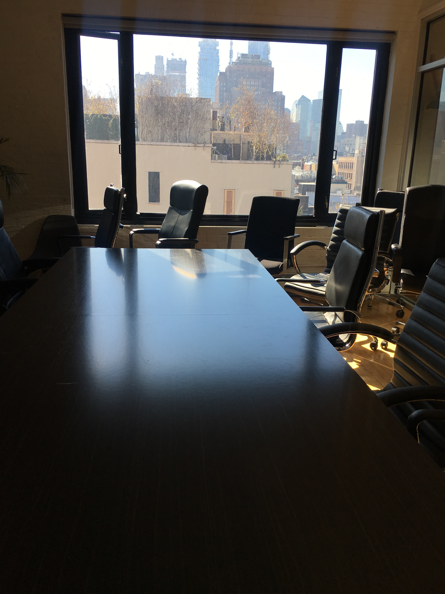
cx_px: 222
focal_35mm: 29
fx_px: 497
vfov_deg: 61.7
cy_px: 297
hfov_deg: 48.2
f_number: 2.2
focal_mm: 4.15
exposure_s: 1/434
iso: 25
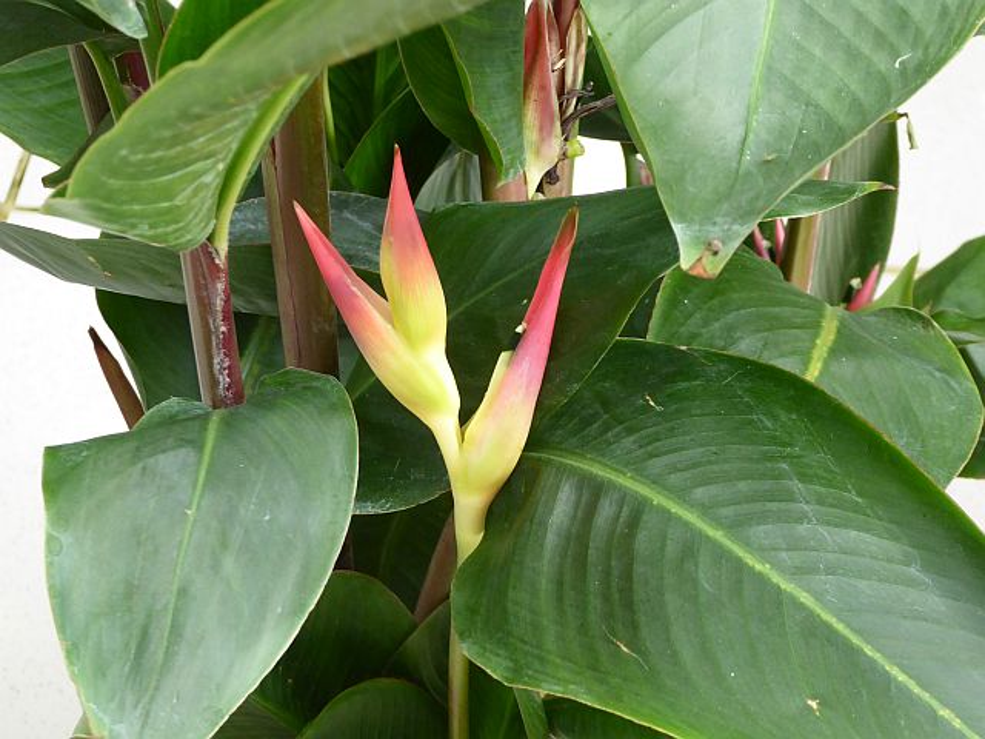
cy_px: 370
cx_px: 492
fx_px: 3329
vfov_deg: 12.7
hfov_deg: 16.8
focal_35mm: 117
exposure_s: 1/60
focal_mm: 19
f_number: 5.1
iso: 400
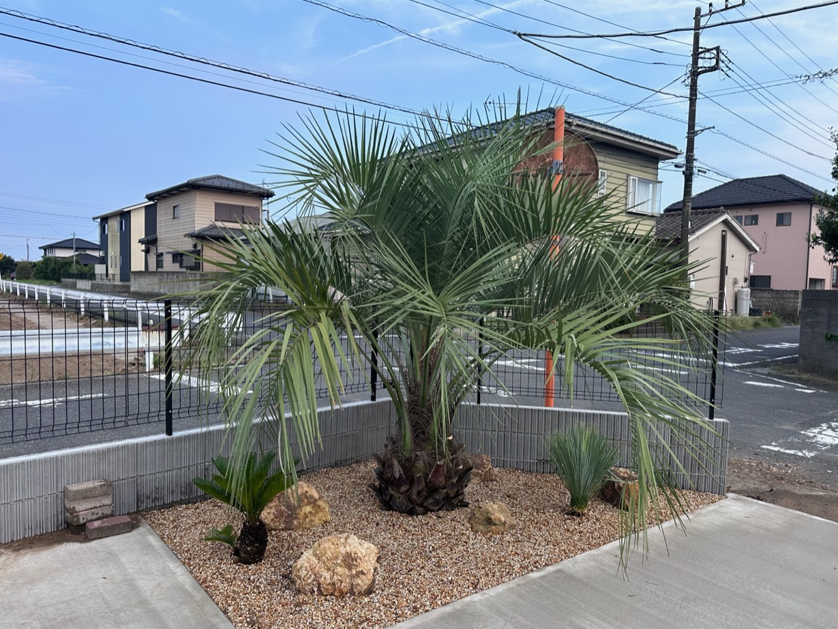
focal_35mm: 25
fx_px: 605
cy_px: 323
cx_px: 425
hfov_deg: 69.4
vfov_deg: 54.9
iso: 80
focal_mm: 6.86
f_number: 1.78
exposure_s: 1/1119
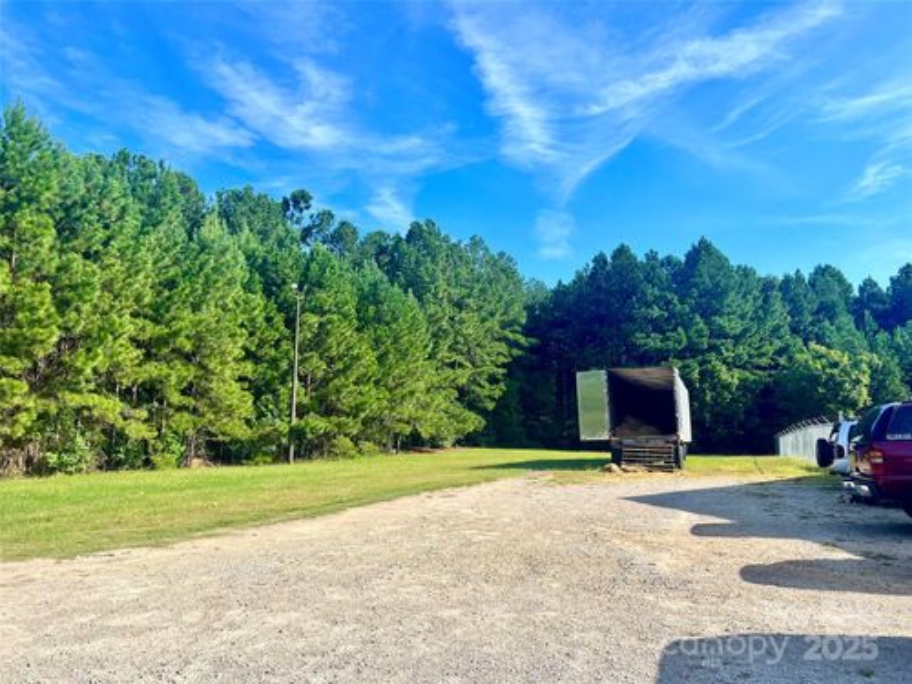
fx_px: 685
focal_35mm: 26
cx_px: 456
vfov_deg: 53.1
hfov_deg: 67.3
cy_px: 342
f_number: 1.5
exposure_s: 1/3356
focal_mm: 5.7
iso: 50
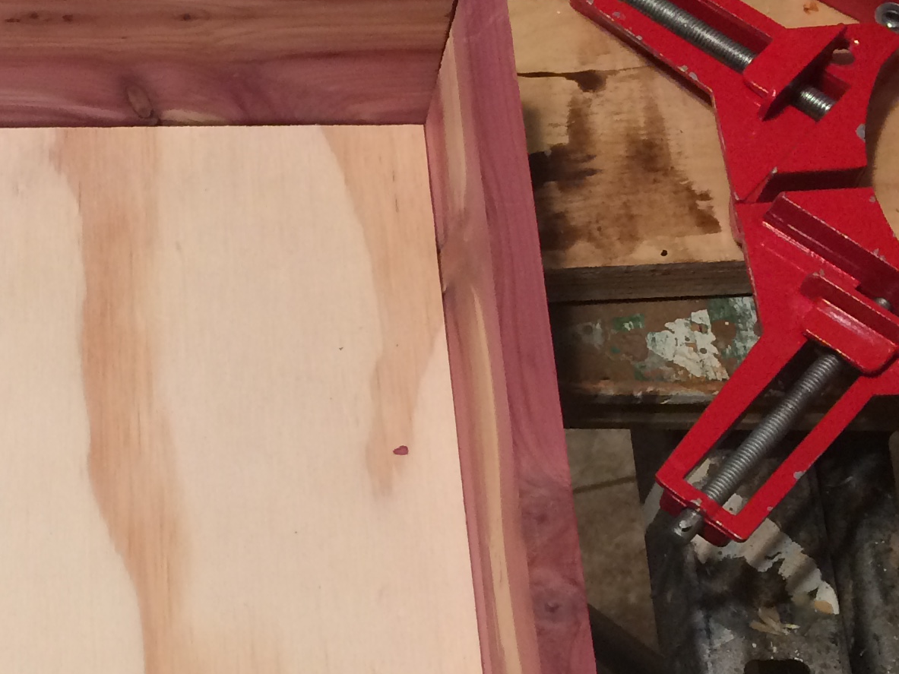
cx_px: -12
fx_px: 2077
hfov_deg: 23.3
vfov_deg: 18.4
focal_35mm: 80
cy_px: 438
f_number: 2.2
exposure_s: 1/30
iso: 100
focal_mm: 4.15
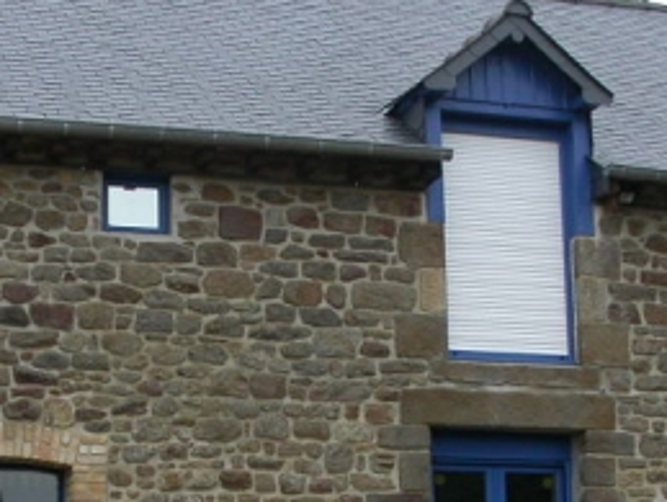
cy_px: 443
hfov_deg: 19.6
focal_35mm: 100
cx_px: 245
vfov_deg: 14.7
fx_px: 1930
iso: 100
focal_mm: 7.85
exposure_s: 1/152
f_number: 4.2
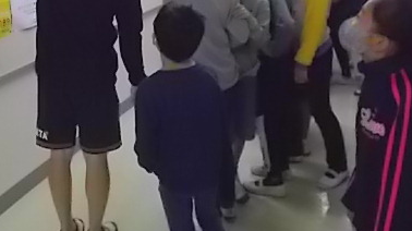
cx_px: 118
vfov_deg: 23.5
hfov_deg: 42.0
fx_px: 524
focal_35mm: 48
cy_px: -17
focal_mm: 4.6
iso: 800
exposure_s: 1/100
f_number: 3.2
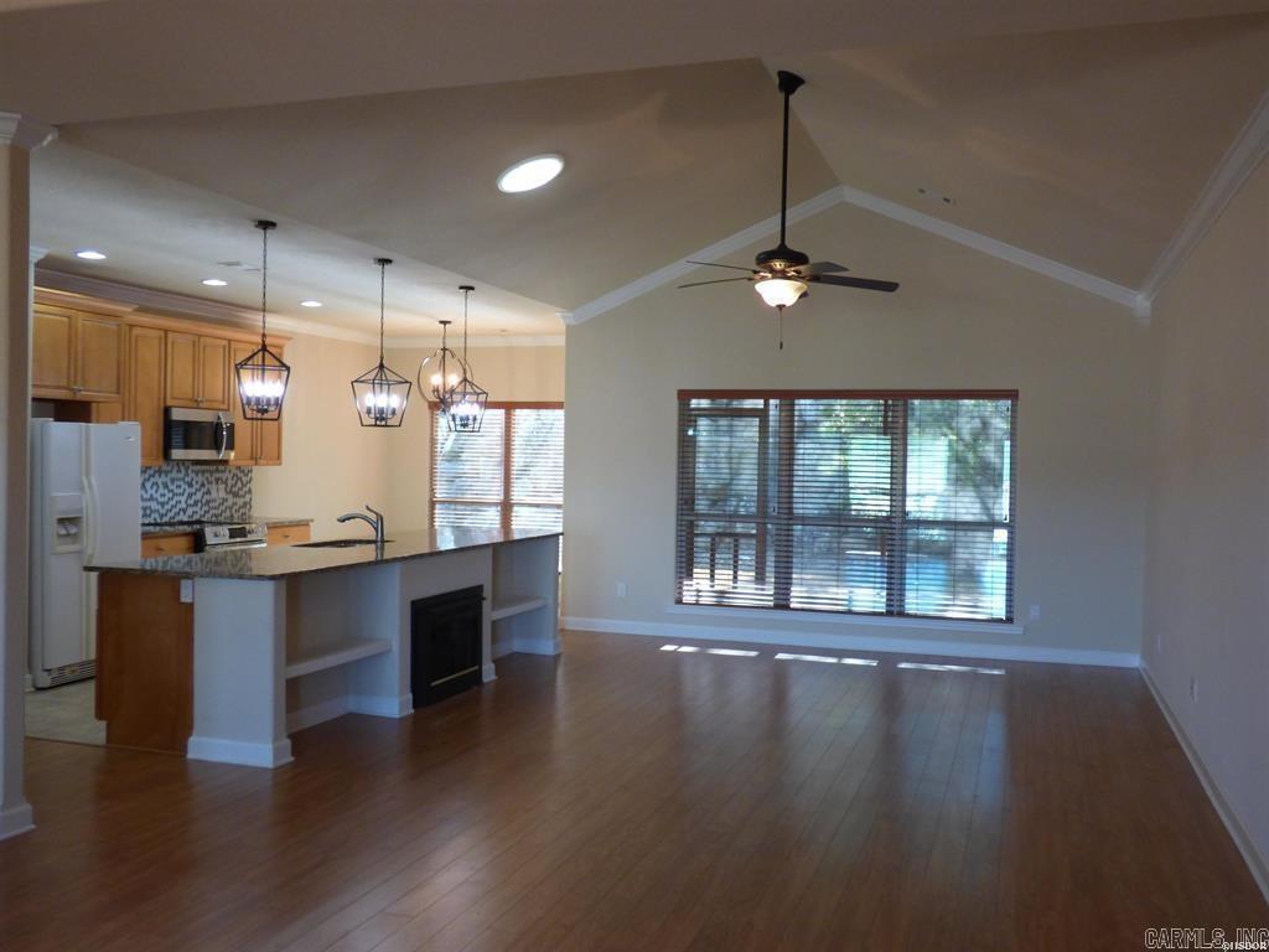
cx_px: 634
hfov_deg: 56.8
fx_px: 1173
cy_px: 476
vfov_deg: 44.2
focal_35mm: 32
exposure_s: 1/60
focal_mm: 5.53
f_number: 3.3
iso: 250
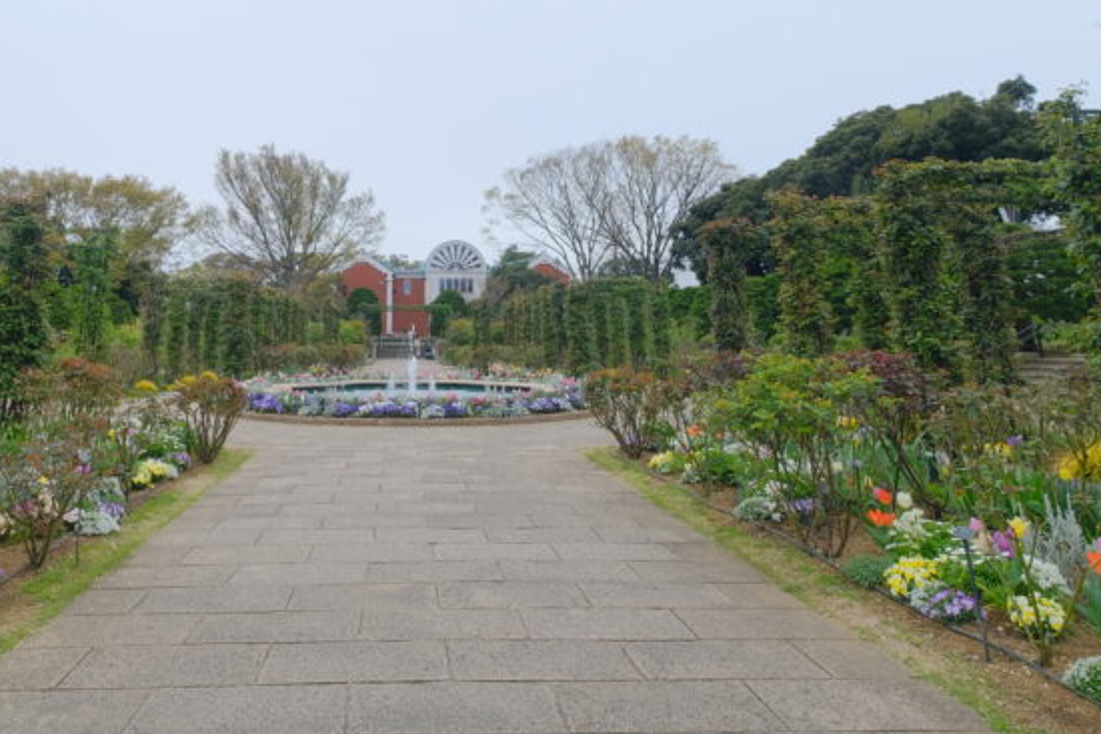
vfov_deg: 52.5
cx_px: 422
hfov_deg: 74.9
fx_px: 704
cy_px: 177
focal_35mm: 23
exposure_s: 1/850
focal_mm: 10
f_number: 5
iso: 640
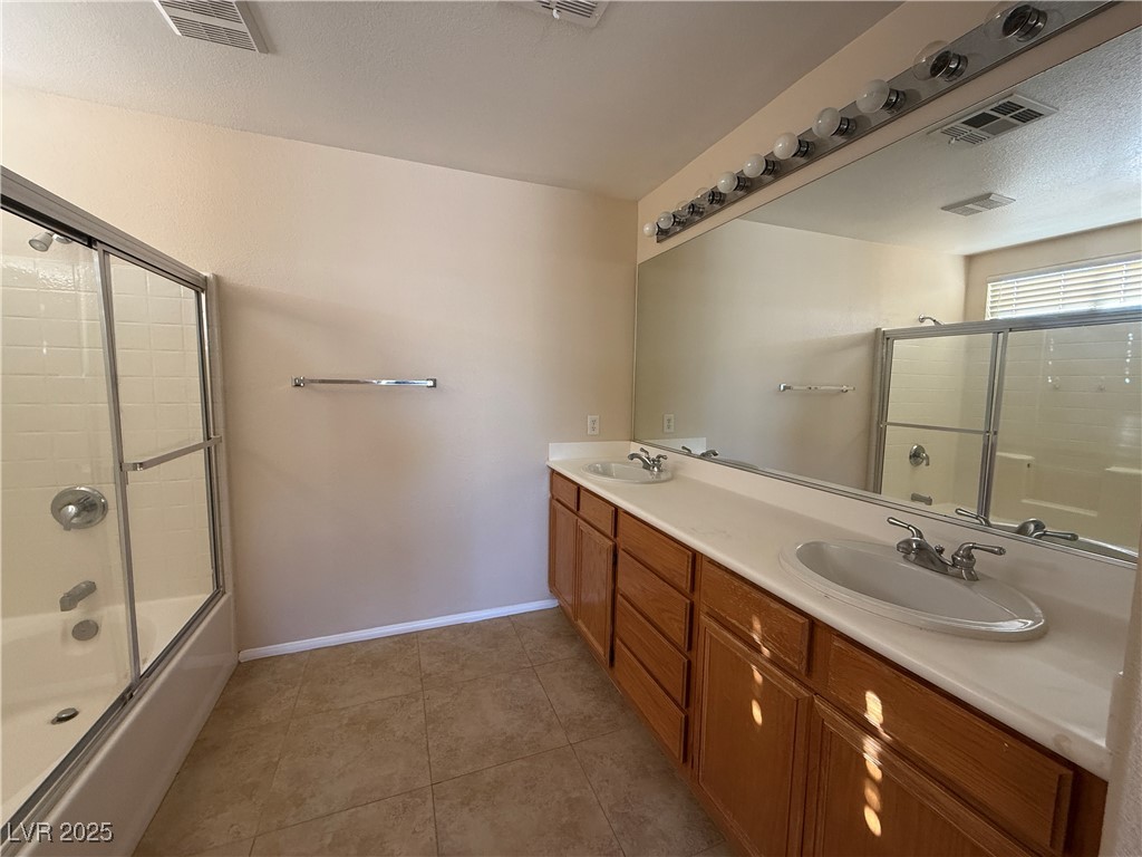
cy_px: 428
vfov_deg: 85.7
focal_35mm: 14
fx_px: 462
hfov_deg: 102.1
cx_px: 571
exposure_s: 1/99
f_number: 2.2
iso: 200
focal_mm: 2.22
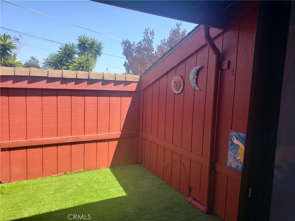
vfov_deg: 53.1
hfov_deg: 67.3
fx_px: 222
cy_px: 110
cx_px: 148
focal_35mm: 26
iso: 50
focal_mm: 4.3
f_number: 2.4
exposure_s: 1/608
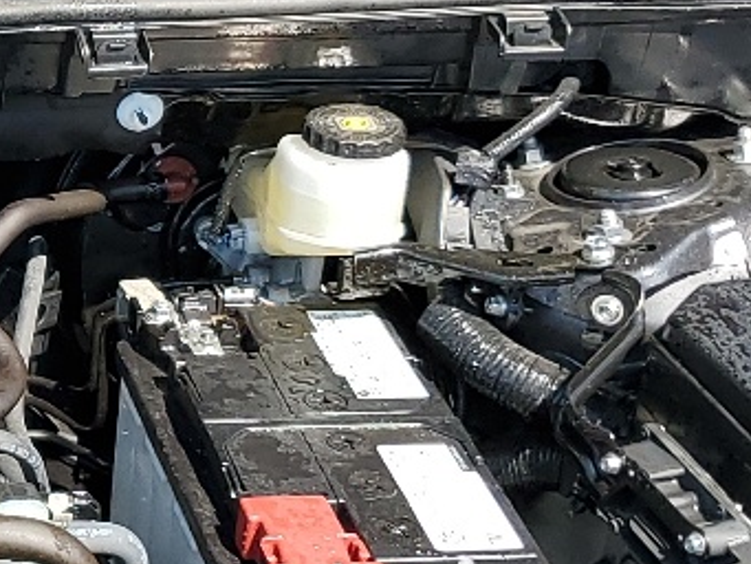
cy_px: 148
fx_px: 2648
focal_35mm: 122
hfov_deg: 15.1
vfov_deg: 12.1
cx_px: -341
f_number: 1.5
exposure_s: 1/1429
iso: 50
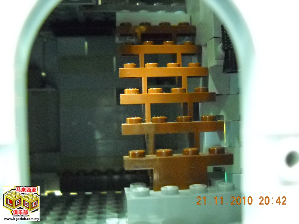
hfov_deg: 45.8
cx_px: 150
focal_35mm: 41
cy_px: 112
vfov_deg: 35.1
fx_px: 354
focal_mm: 6.72
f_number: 3.1
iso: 1405
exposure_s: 1
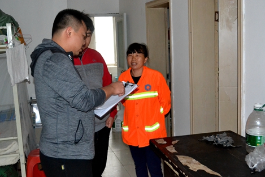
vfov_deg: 28.0
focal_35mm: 48
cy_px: 85
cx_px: 128
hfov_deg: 41.1
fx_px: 353
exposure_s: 1/60
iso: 3200
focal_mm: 30
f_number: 4.5
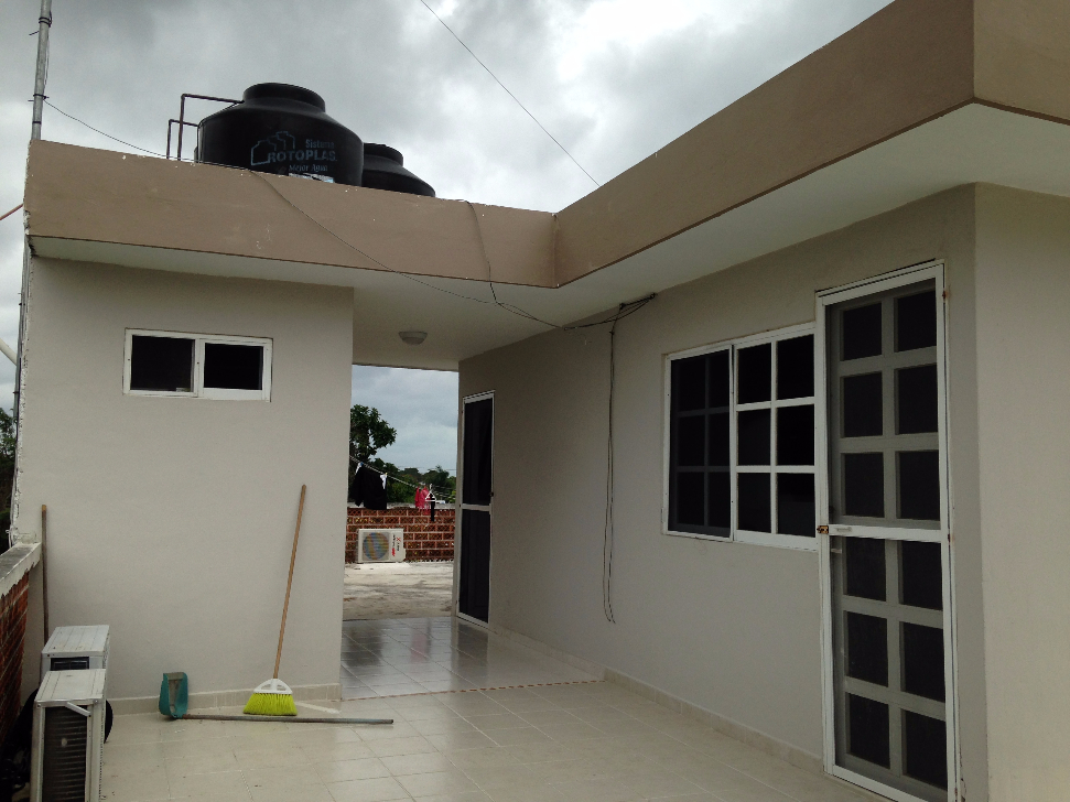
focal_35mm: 33
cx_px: 535
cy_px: 401
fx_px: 1020
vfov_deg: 42.9
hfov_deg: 55.4
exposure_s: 1/746
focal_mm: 4.12
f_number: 2.4
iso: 50
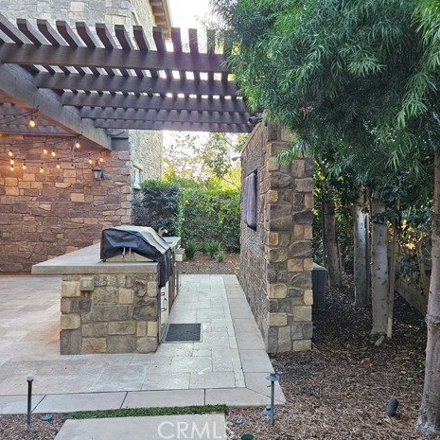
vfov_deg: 57.3
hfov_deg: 57.1
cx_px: 246
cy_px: 217
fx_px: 403
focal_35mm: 28
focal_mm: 5.4
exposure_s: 1/120
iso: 250
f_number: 1.8
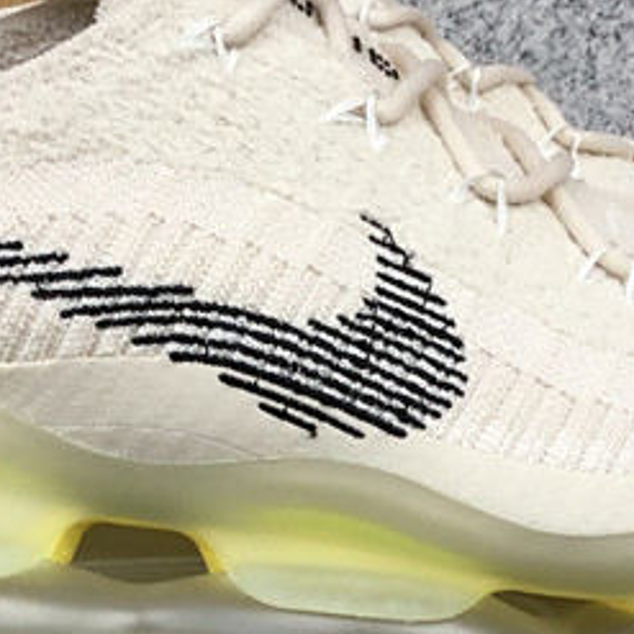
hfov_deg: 17.4
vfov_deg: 17.1
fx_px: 2072
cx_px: 323
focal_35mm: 100
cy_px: 597
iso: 25
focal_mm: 3.3
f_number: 2.4
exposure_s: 1/259
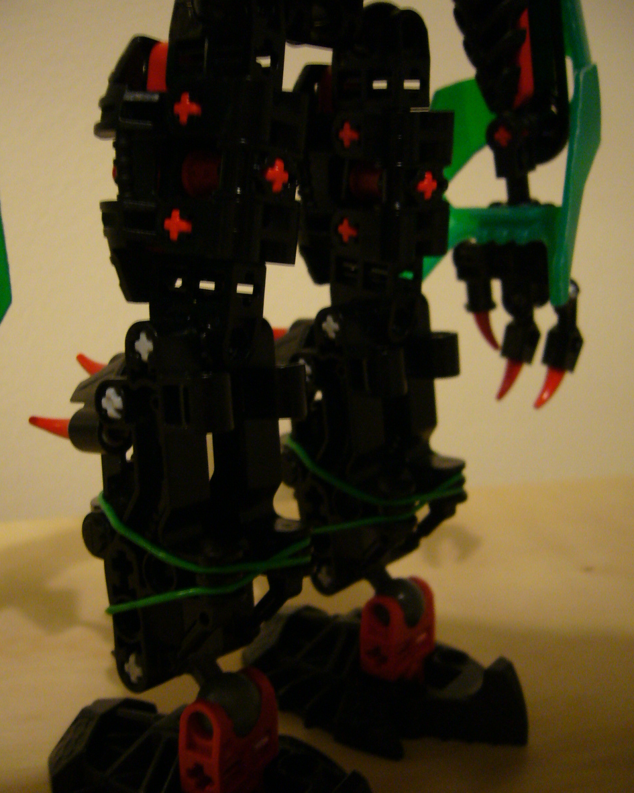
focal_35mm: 37
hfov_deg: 40.1
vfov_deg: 49.1
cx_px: 314
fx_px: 868
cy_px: 413
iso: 200
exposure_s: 1/5
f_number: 2.8
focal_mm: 5.8
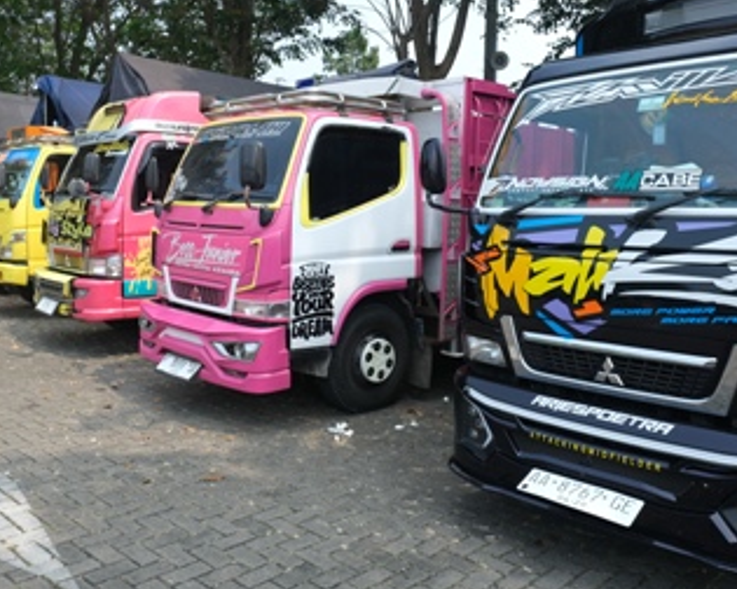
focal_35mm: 32
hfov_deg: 55.6
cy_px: 251
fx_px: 698
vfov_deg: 45.7
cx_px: 349
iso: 200
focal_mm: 16
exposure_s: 1/200
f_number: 6.4
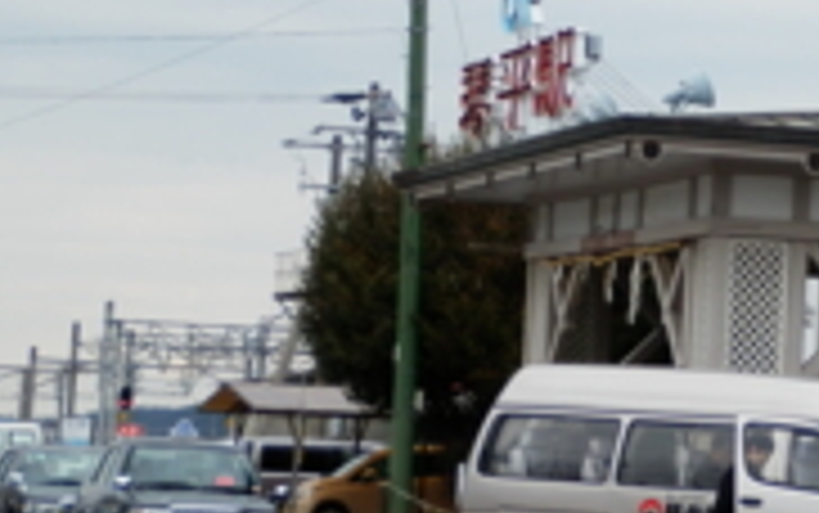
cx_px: 994
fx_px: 4512
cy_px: -18
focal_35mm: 202
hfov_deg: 10.2
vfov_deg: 6.5
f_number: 4.9
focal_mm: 13.8
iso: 80
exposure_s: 1/125
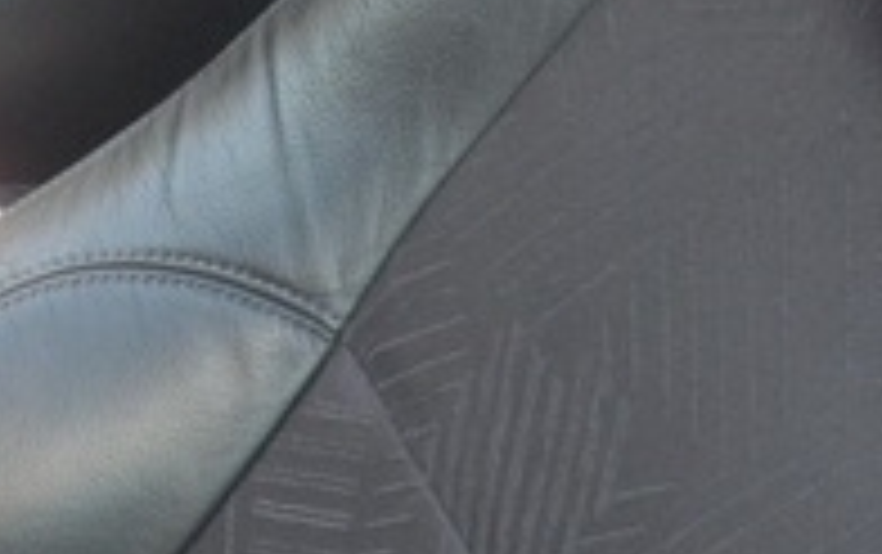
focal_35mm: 164
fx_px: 3947
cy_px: 504
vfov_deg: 8.0
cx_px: -306
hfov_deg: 12.3
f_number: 2.8
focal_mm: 7.9
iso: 100
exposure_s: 1/60
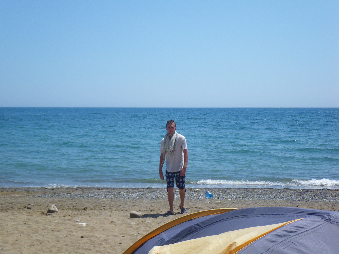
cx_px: 170
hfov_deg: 37.5
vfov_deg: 28.6
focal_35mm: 51
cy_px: 127
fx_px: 499
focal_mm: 9.1
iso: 50
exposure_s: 1/320
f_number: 5.3
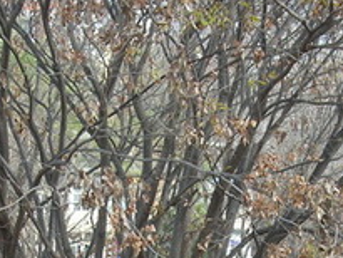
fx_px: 1101
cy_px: 310
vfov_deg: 13.0
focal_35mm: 111
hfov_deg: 17.6
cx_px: 254
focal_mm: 6.3
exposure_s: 1/45.6
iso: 50
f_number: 3.2
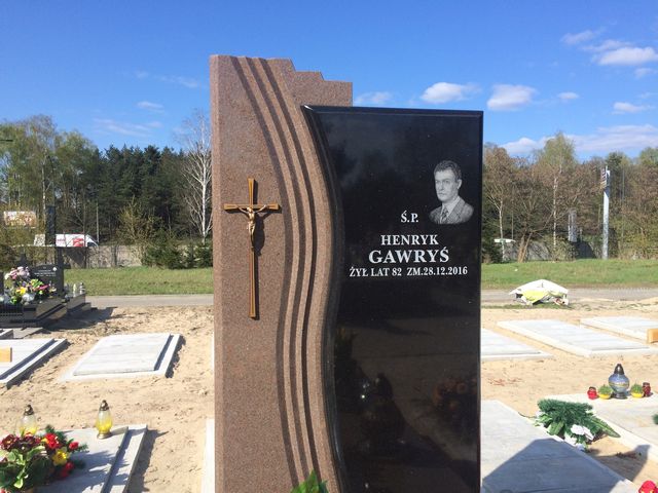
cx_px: 329
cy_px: 246
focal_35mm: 29
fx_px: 551
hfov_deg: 61.7
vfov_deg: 48.2
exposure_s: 1/1866
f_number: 2.2
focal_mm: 4.15
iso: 32
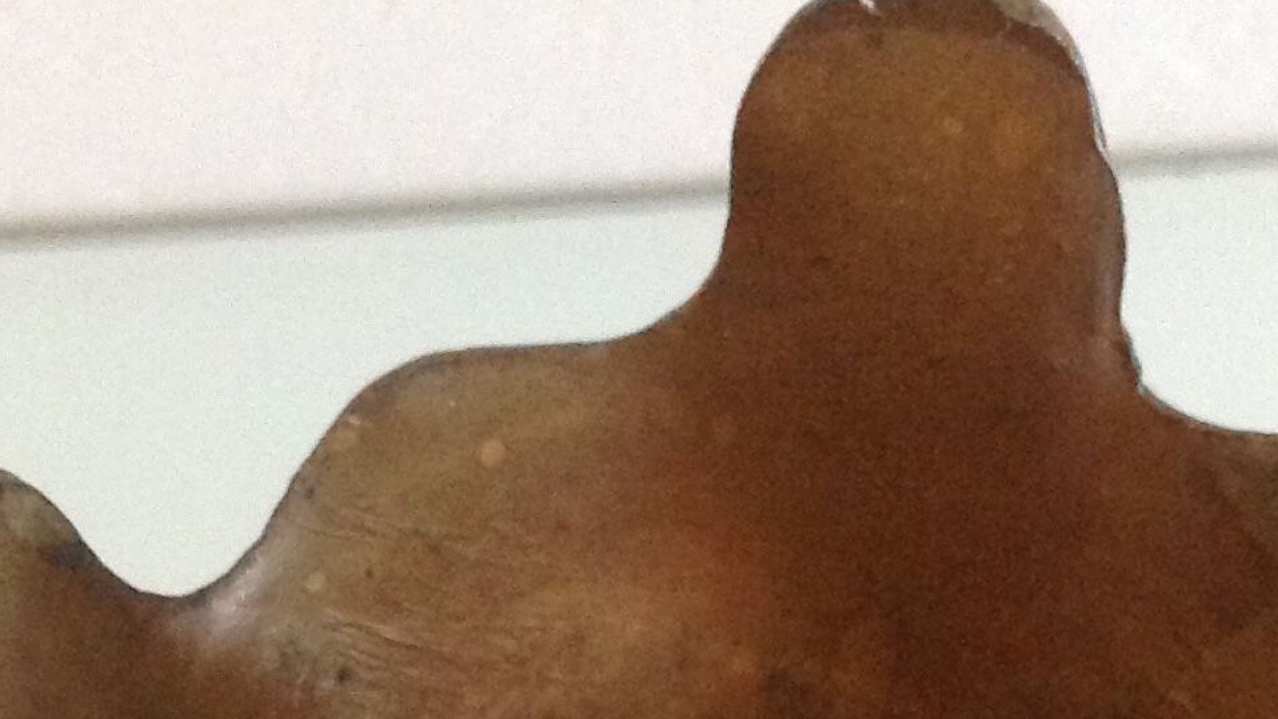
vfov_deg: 10.9
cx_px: 738
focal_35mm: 103
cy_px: 1363
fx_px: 3491
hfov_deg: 20.7
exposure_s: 1/17
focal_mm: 4.28
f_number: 2.4
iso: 320
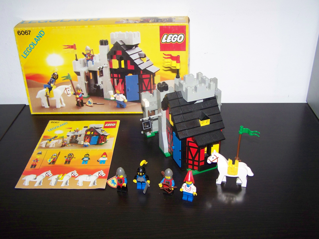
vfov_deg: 37.7
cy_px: 120
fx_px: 350
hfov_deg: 49.0
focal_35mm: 38
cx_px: 160
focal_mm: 6.3
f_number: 2.8
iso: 200
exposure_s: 1/30
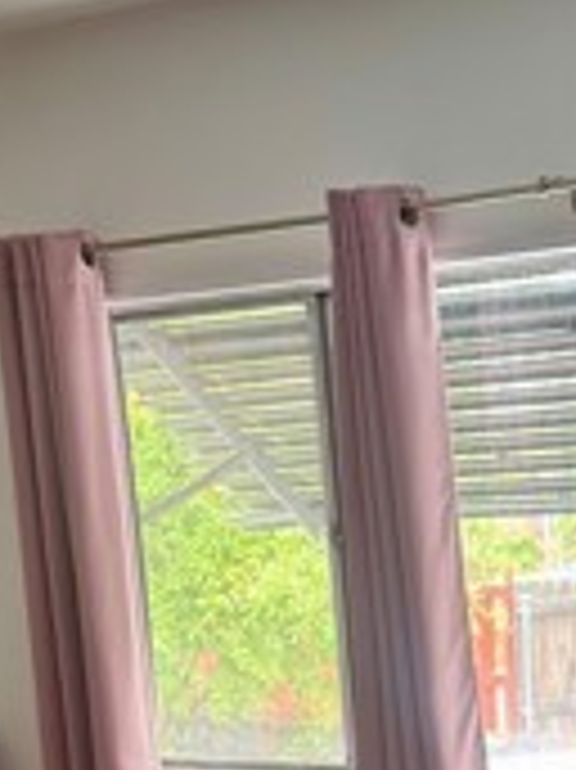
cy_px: 824
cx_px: 580
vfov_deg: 20.8
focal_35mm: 90
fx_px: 1999
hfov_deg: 16.1
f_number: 1.78
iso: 160
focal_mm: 6.76
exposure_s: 1/60
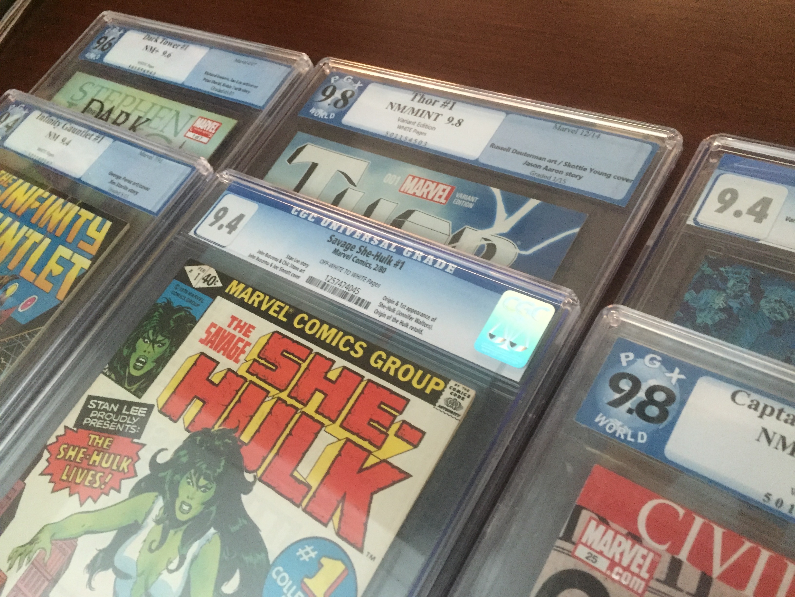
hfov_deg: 61.7
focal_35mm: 29
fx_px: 666
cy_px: 298
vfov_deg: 48.2
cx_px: 398
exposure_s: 1/15
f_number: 2.2
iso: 320
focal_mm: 4.15
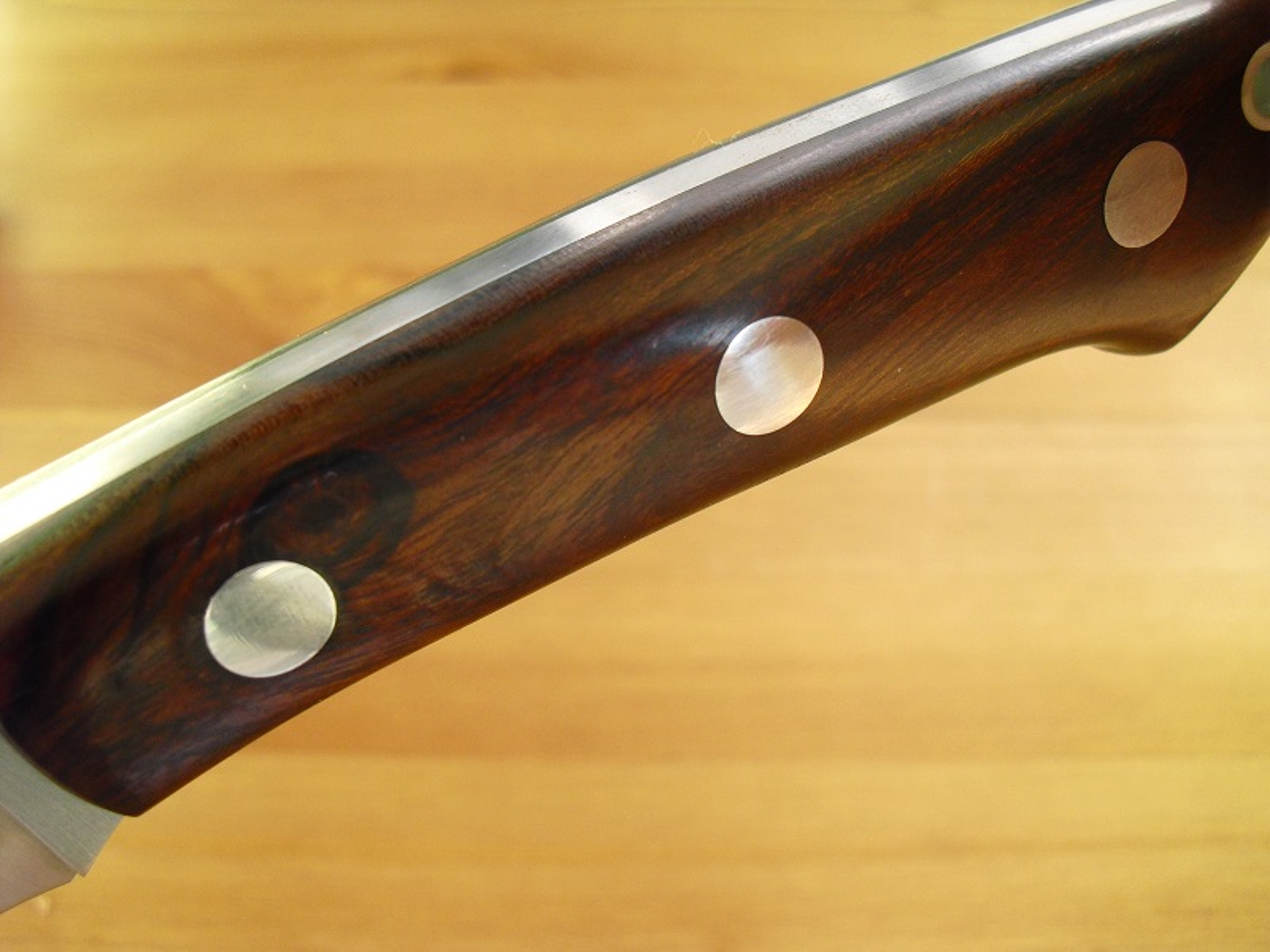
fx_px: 1321
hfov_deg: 51.4
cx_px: 635
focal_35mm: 36
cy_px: 476
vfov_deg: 39.7
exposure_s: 1/100
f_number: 3.1
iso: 200
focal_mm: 6.3
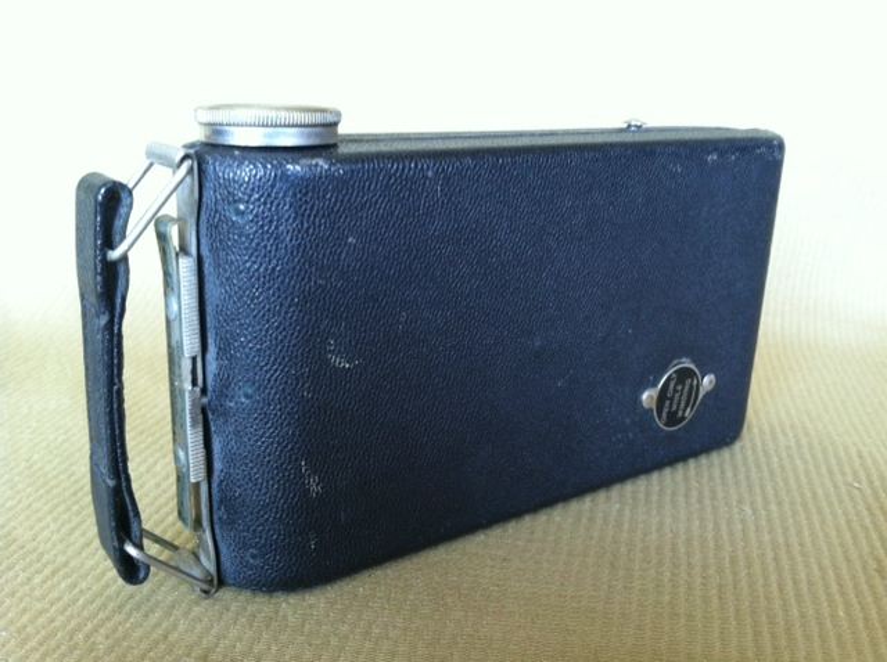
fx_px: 895
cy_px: 331
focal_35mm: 35
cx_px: 444
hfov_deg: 52.7
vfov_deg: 40.6
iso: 125
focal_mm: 3.85
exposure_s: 1/15
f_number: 2.8
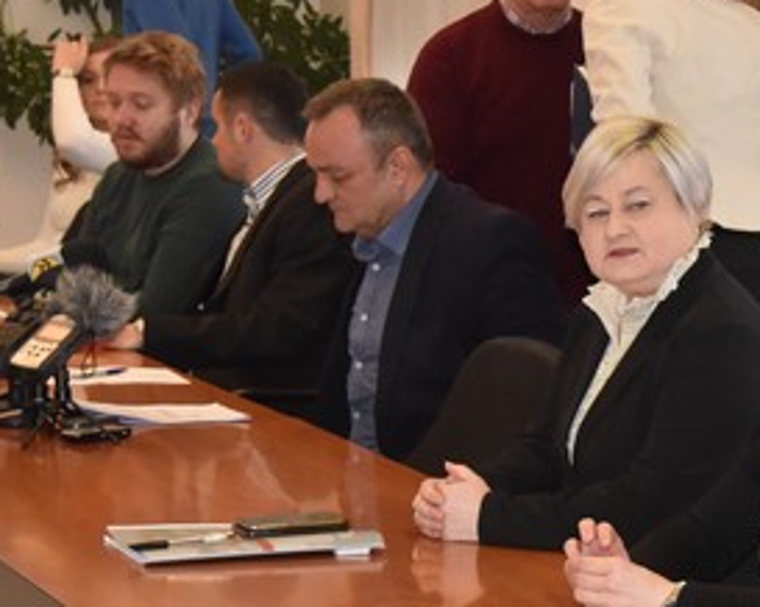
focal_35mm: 141
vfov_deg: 10.9
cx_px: 863
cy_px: 299
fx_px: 3169
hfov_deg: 13.4
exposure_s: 1/125
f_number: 8
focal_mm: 50
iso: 6400
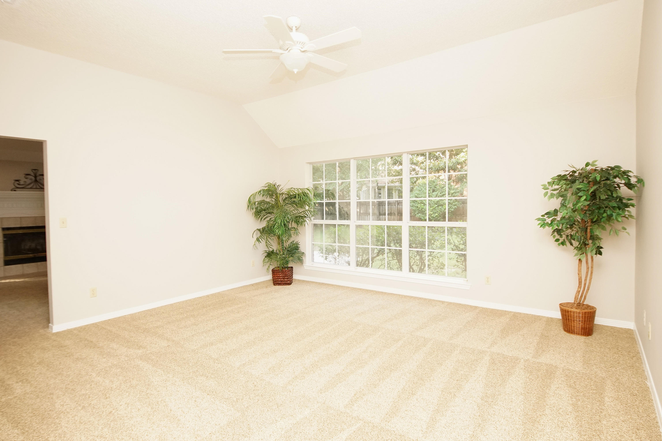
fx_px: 331
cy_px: 220
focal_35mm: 18
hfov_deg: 90.0
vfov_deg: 67.4
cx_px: 331
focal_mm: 12
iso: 1600
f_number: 4.5
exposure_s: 1/160
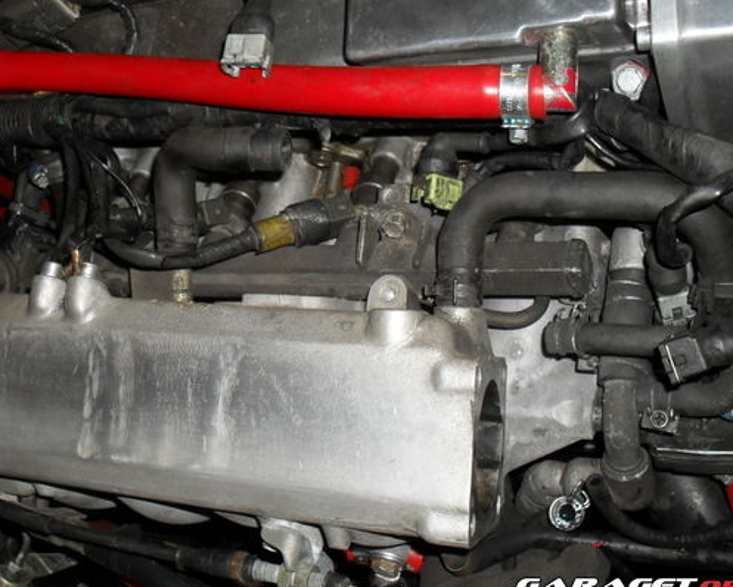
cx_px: 296
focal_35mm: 44
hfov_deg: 41.8
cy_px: 246
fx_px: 955
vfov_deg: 34.1
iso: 200
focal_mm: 6.3
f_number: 3.2
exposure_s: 1/45
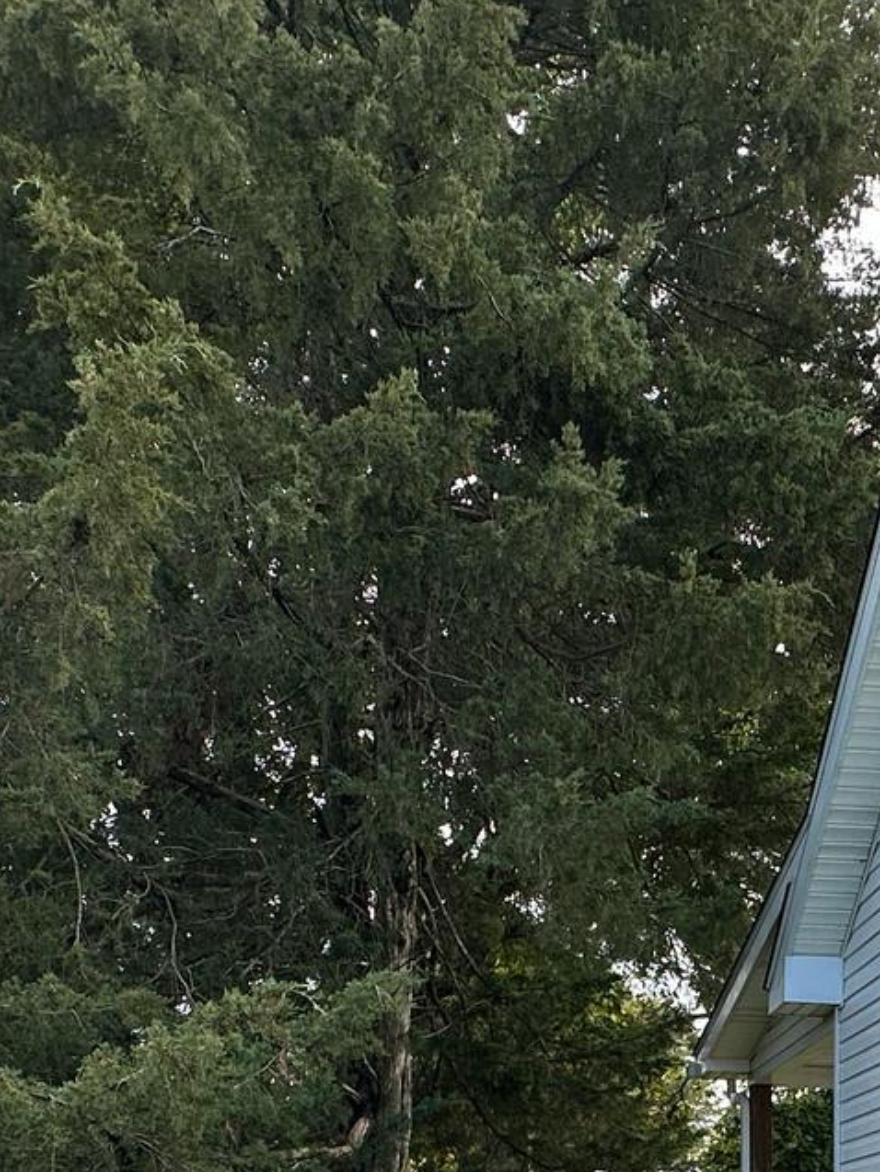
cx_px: 690
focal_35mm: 45
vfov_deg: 35.4
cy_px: 1319
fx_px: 1525
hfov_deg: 31.4
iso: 40
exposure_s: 1/363
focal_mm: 2.22
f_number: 2.2
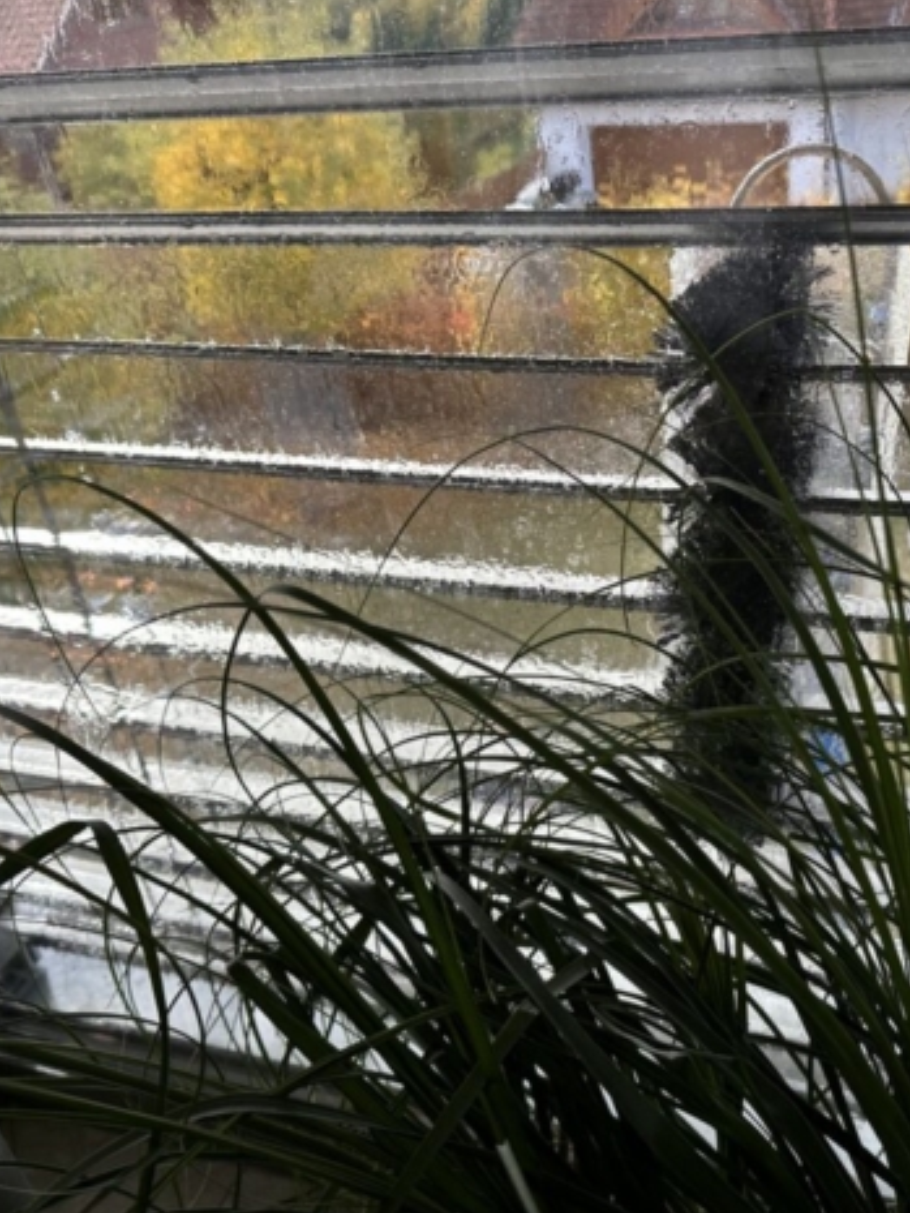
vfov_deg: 55.3
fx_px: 1156
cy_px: 597
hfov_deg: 42.4
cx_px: 605
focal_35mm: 33
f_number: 1.78
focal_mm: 6.86
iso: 80
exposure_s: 1/498
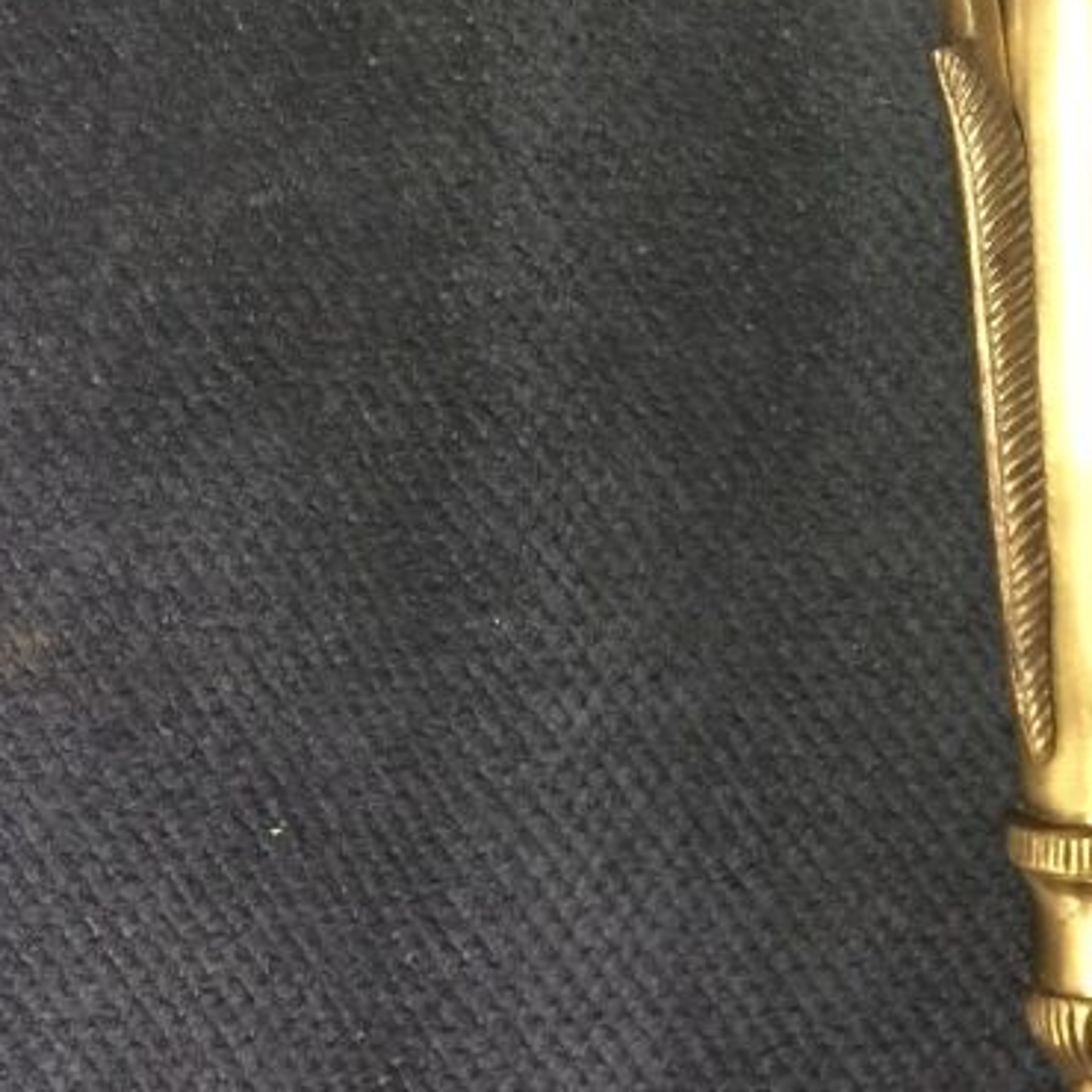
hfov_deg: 23.3
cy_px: -41
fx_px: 2534
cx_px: 1104
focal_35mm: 71
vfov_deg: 23.2
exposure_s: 1/8
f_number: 2.2
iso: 160
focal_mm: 4.15
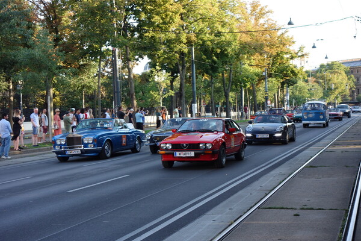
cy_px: 120
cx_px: 180
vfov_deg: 21.6
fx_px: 632
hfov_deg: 31.9
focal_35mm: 63
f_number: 4.5
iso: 125
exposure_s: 1/100
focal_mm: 23.55
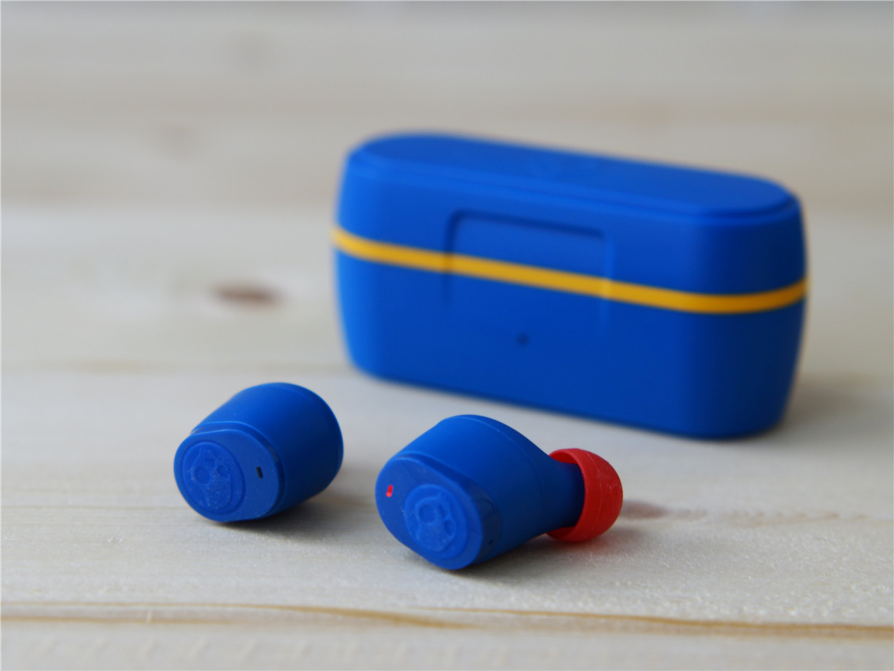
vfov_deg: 17.2
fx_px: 2221
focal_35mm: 86
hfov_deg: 22.8
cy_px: 336
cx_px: 447
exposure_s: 1/125
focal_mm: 43
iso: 200
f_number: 3.5
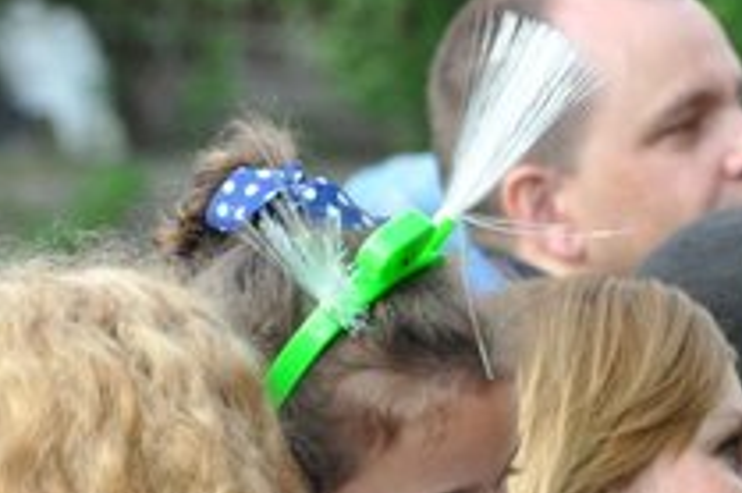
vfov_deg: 1.5
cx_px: 696
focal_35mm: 931
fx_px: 19173
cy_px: 635
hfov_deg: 2.2
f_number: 11
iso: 1000
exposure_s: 1/50
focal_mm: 200
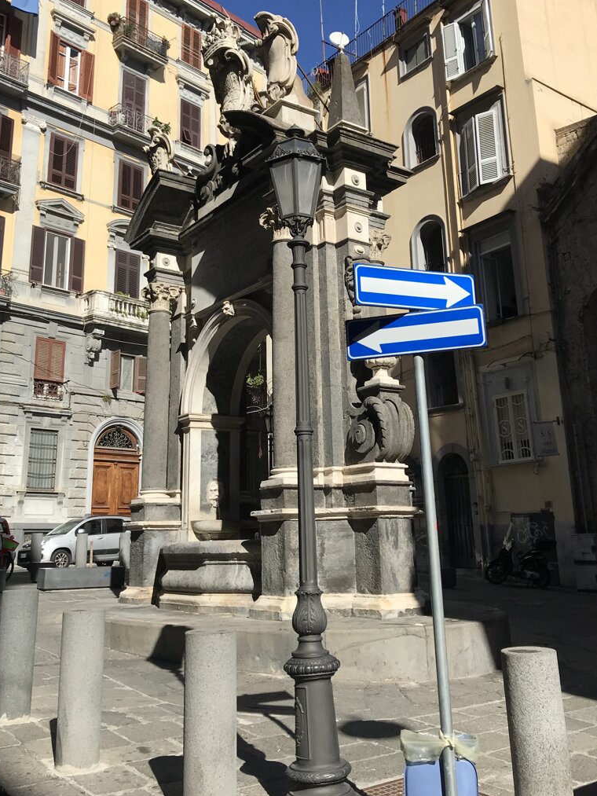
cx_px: 305
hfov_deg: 41.8
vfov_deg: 53.6
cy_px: 325
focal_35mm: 34
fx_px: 782
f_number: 1.8
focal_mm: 3.99
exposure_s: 1/2817
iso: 20
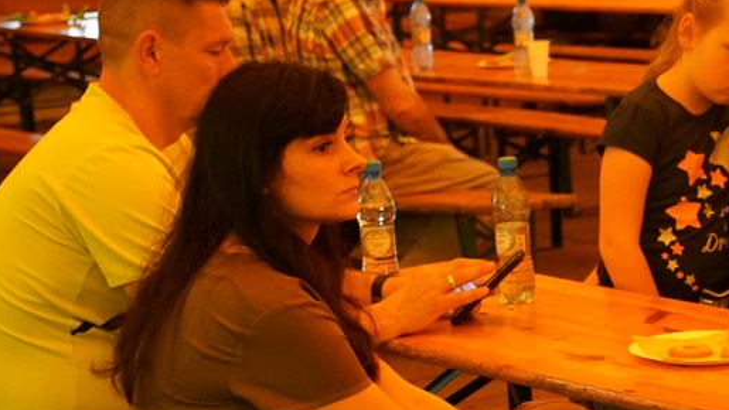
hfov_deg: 15.2
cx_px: 602
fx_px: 2708
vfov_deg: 8.7
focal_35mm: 140
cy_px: 318
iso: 3200
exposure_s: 1/60
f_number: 4.5
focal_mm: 45
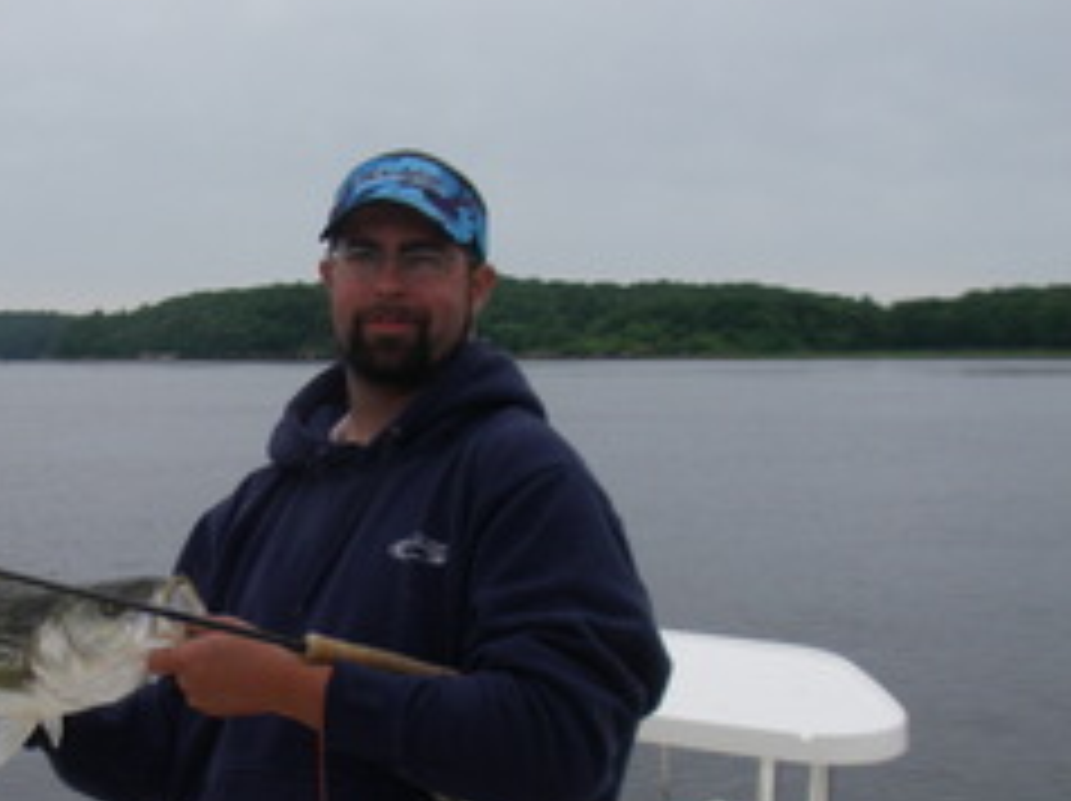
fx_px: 1978
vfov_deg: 22.8
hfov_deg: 29.5
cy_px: 531
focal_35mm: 64
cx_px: 189
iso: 64
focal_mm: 6.3
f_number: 6.6
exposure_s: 1/160
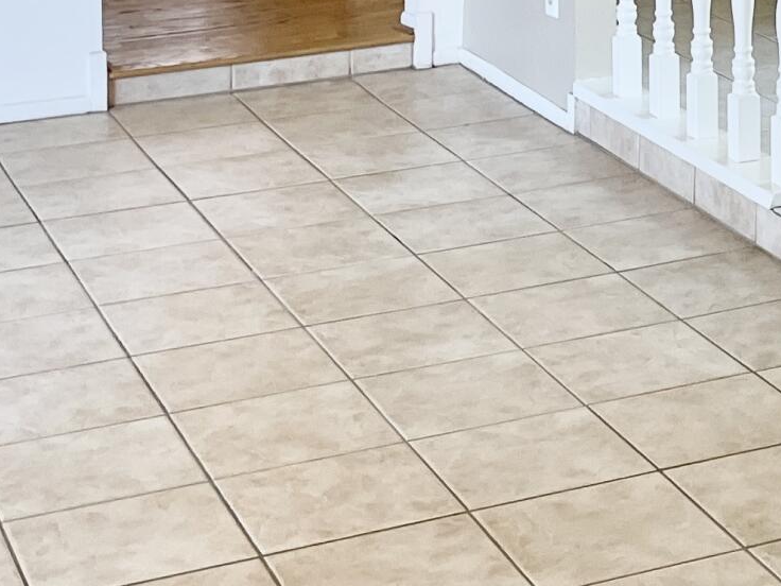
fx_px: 2392
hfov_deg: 18.0
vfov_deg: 13.1
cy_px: -343
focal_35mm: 106
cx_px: 806
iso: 100
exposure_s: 1/120
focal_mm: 4.2
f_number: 1.6
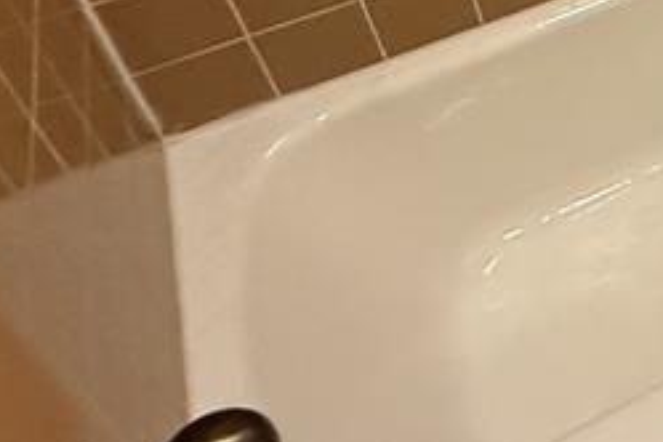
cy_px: -221
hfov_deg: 21.3
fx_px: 1105
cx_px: 1206
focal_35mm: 60
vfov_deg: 19.7
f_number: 2.2
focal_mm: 2.22
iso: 640
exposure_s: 1/60
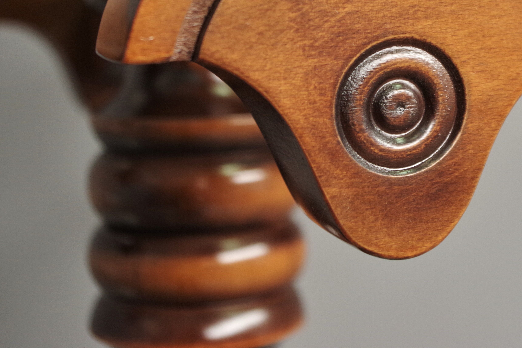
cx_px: 430
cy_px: 52
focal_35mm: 86
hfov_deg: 23.2
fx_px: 1247
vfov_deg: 15.7
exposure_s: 1/40
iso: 800
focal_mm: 32.5
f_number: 4
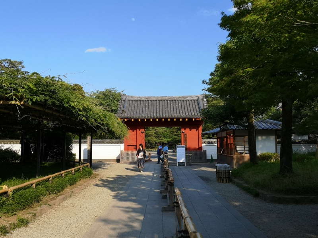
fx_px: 303
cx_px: 159
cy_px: 119
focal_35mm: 33
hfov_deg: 55.4
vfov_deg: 42.9
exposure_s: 1/1650
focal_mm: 3.95
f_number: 1.8
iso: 50
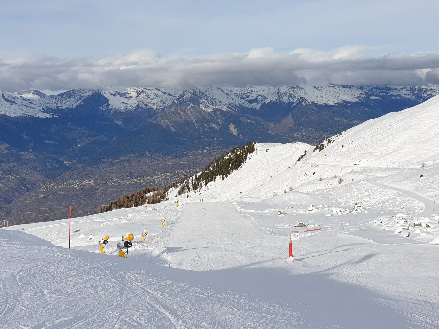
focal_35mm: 26
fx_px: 330
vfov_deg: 53.1
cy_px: 164
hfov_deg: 67.3
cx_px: 220
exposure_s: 1/2169
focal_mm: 4.3
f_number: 2.4
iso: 50
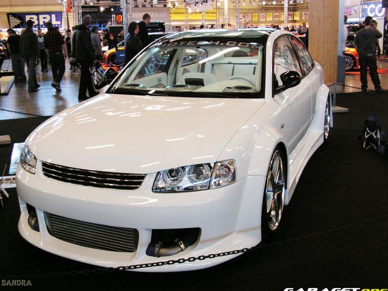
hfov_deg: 50.1
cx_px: 191
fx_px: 415
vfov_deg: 38.7
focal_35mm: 37
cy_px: 148
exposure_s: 1/40
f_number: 3.2
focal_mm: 6
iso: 160
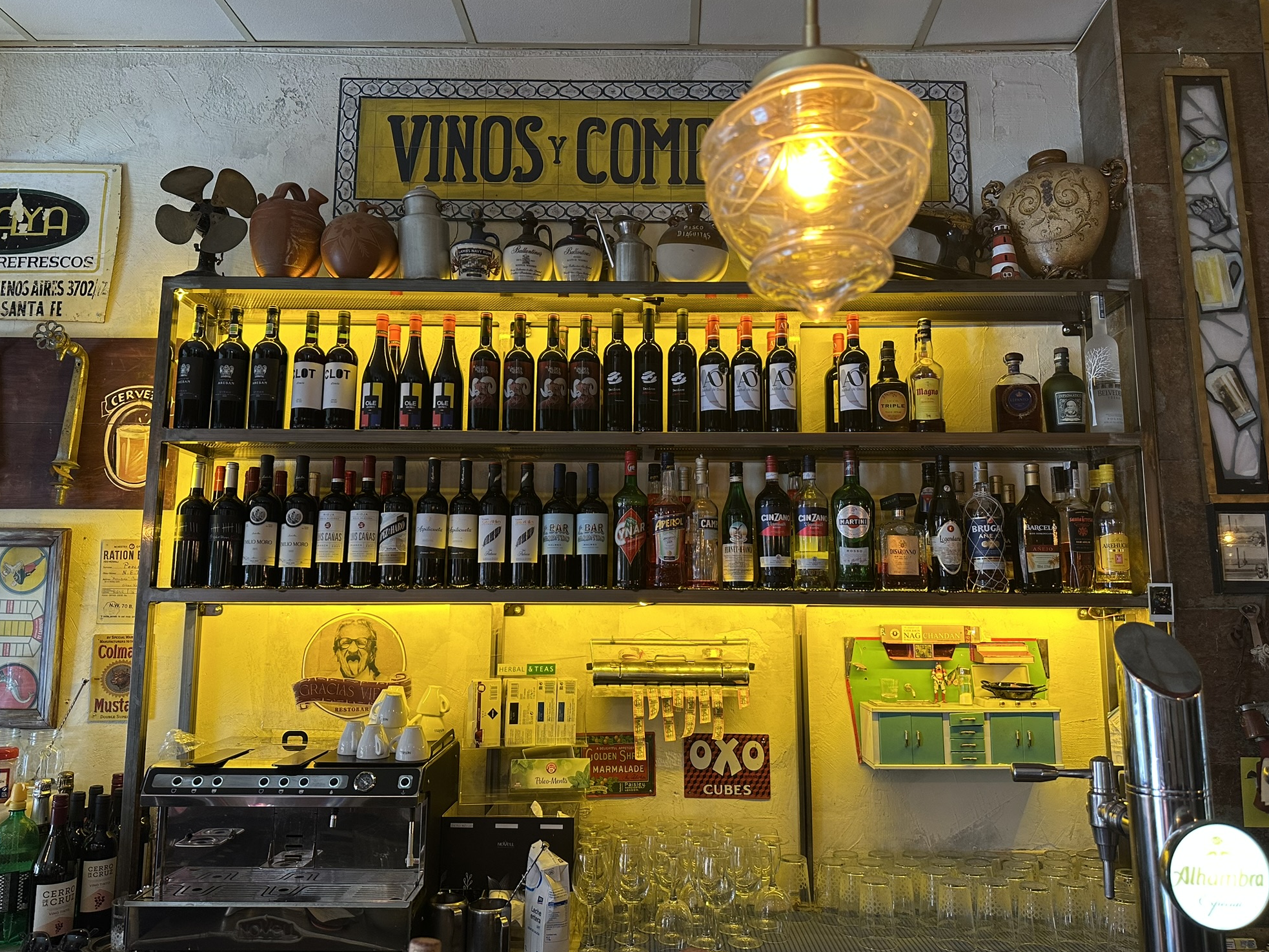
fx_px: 917
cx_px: 636
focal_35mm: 25
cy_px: 472
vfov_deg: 54.9
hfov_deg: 69.4
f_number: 1.78
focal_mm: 6.86
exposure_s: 1/100
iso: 160
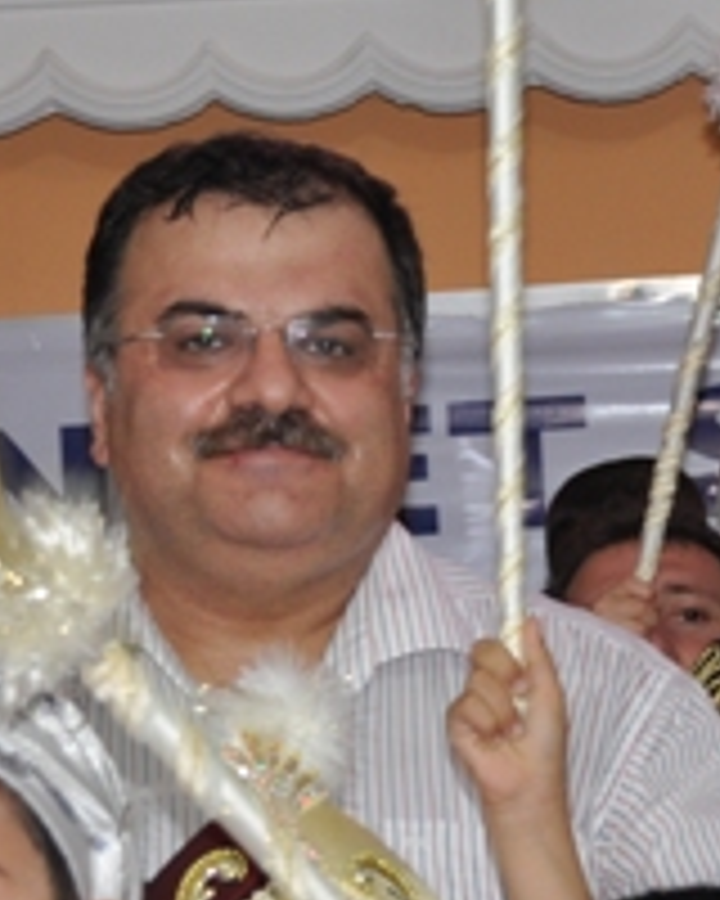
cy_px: 727
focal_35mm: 180
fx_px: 4795
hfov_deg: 8.6
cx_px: 662
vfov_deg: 10.7
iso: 500
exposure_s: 1/30
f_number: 5
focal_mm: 40
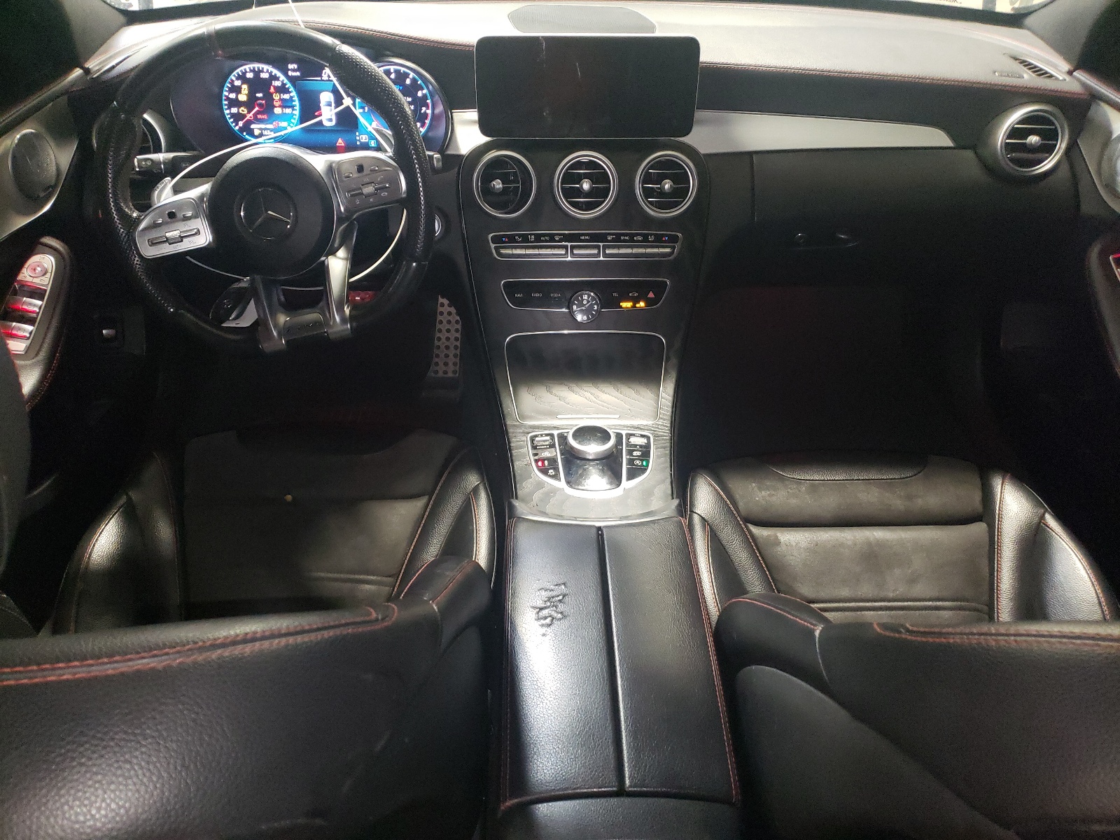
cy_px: 420
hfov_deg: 67.3
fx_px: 841
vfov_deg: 53.1
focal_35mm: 26
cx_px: 560
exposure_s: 1/30
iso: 436
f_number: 1.5
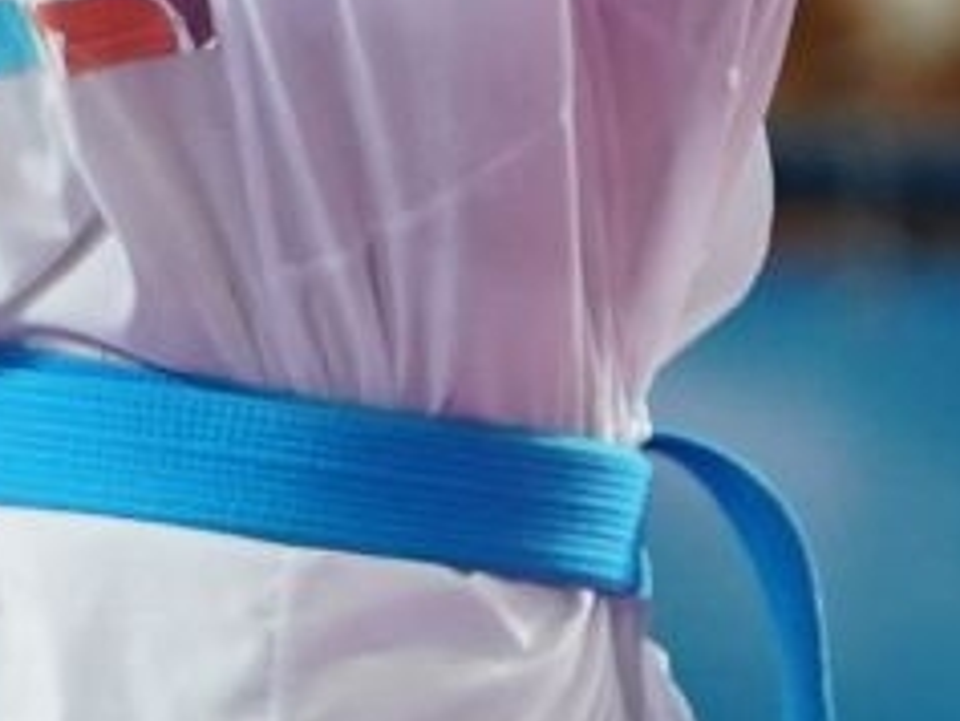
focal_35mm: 1578
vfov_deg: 0.9
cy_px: -599
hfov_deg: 1.3
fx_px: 43785
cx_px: 1835
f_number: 2.8
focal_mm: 144
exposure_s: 1/1000
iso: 1600
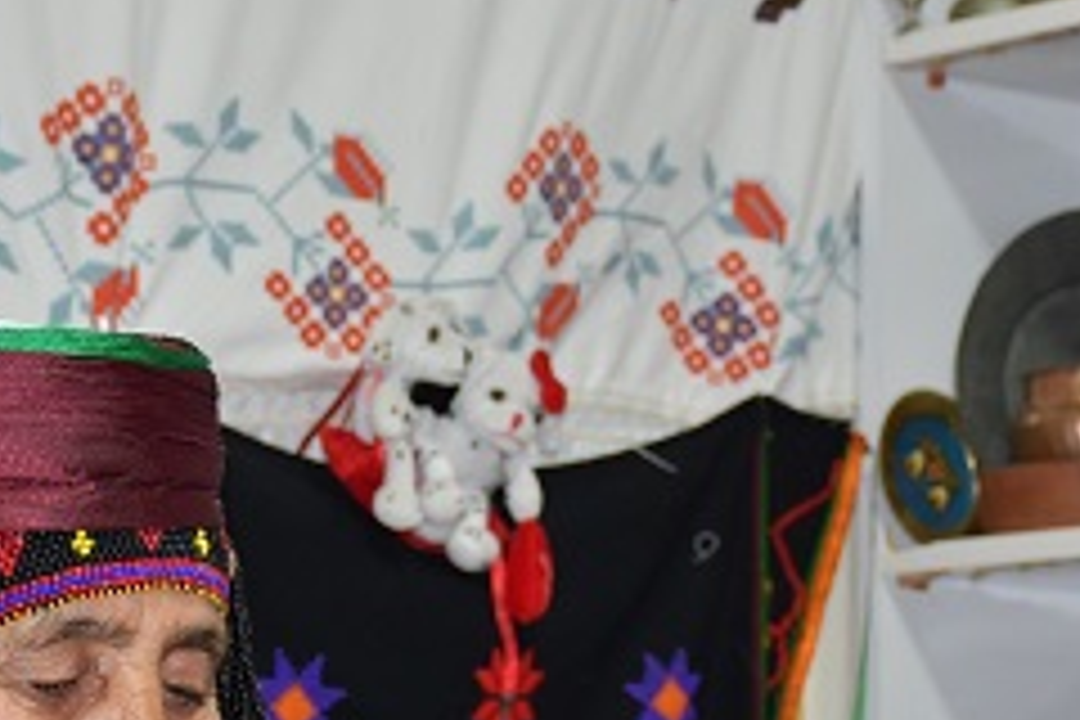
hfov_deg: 13.7
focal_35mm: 150
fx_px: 4500
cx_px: 526
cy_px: 648
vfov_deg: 9.1
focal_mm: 40
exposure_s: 1/60
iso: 1400
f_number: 4.5
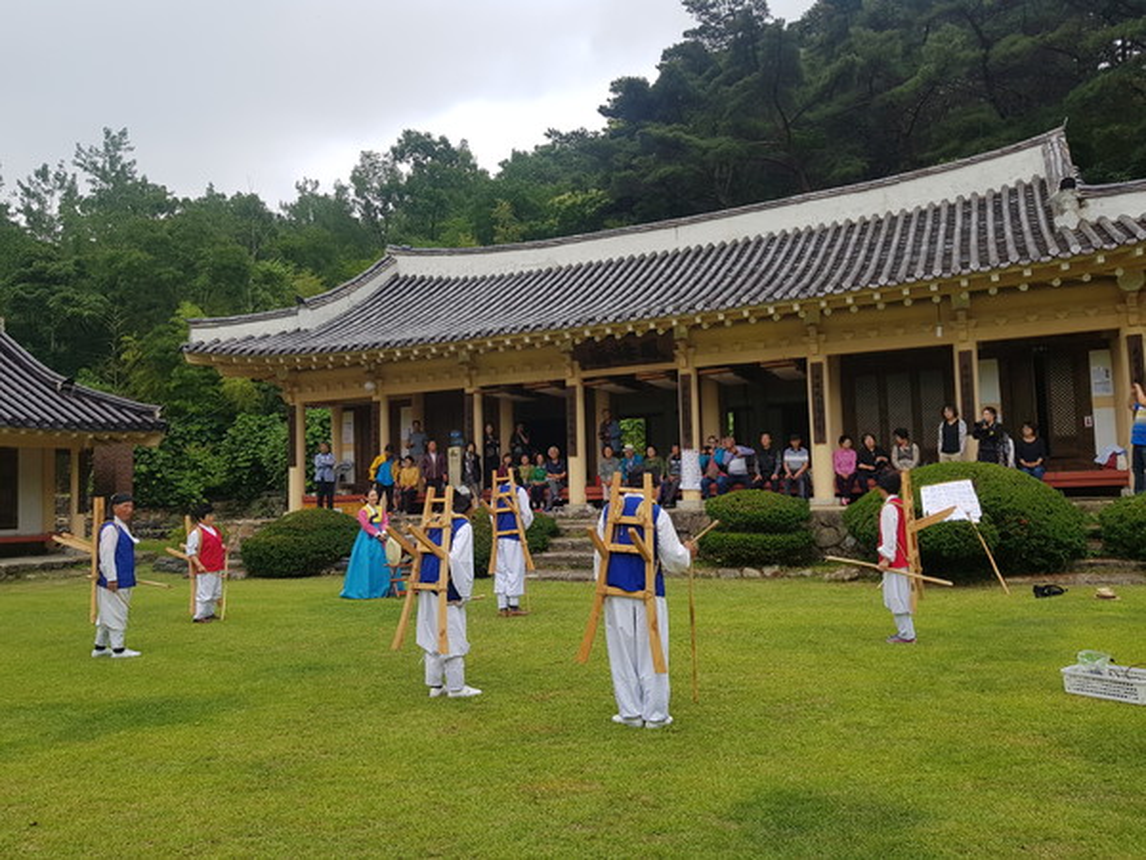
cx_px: 573
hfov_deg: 67.3
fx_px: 861
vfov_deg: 53.1
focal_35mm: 26
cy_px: 430
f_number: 1.7
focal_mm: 4.3
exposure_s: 1/962
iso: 40
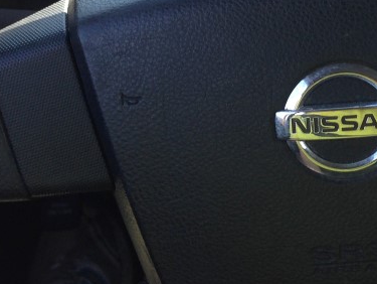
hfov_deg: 21.5
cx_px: 299
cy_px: -35
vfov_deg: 15.9
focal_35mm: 90
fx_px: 981
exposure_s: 1/120
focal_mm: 4.12
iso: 50
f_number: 2.4
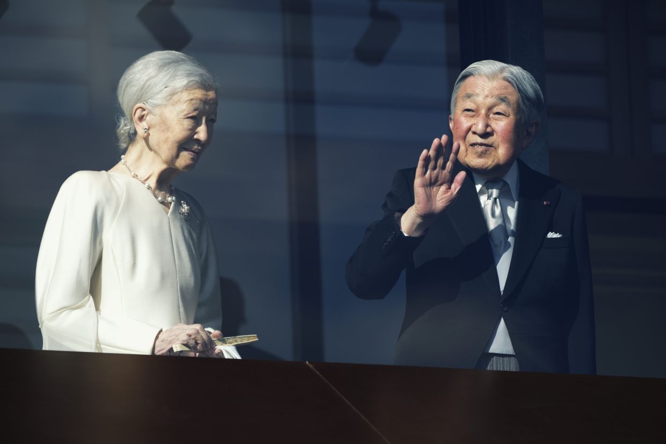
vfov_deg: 3.4
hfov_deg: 5.2
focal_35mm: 400
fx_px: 7398
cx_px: 333
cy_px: 222
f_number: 5.6
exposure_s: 1/320
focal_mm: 400
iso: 125
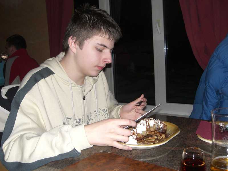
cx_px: 114
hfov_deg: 49.0
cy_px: 86
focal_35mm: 38
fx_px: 250
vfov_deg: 37.7
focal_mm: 6.3
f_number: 3.1
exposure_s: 1/60
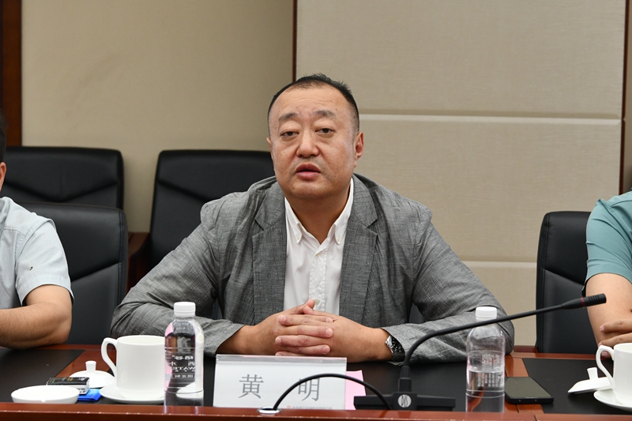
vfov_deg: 22.6
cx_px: 316
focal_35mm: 60
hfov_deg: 33.4
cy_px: 210
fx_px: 1053
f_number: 6.3
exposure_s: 1/200
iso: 1000
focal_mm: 60
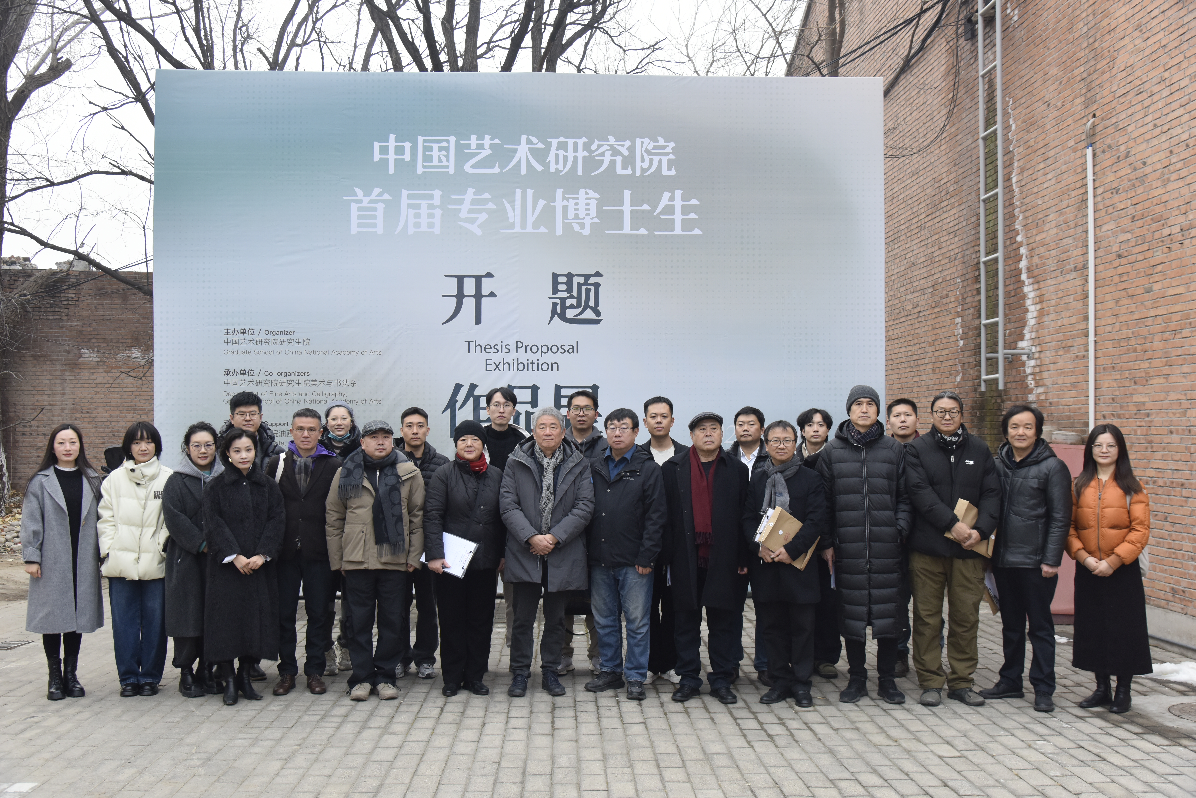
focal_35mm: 34
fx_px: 1130
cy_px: 399
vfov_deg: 38.9
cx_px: 598
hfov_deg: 55.8
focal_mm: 34
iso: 1000
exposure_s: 1/400
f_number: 5.6
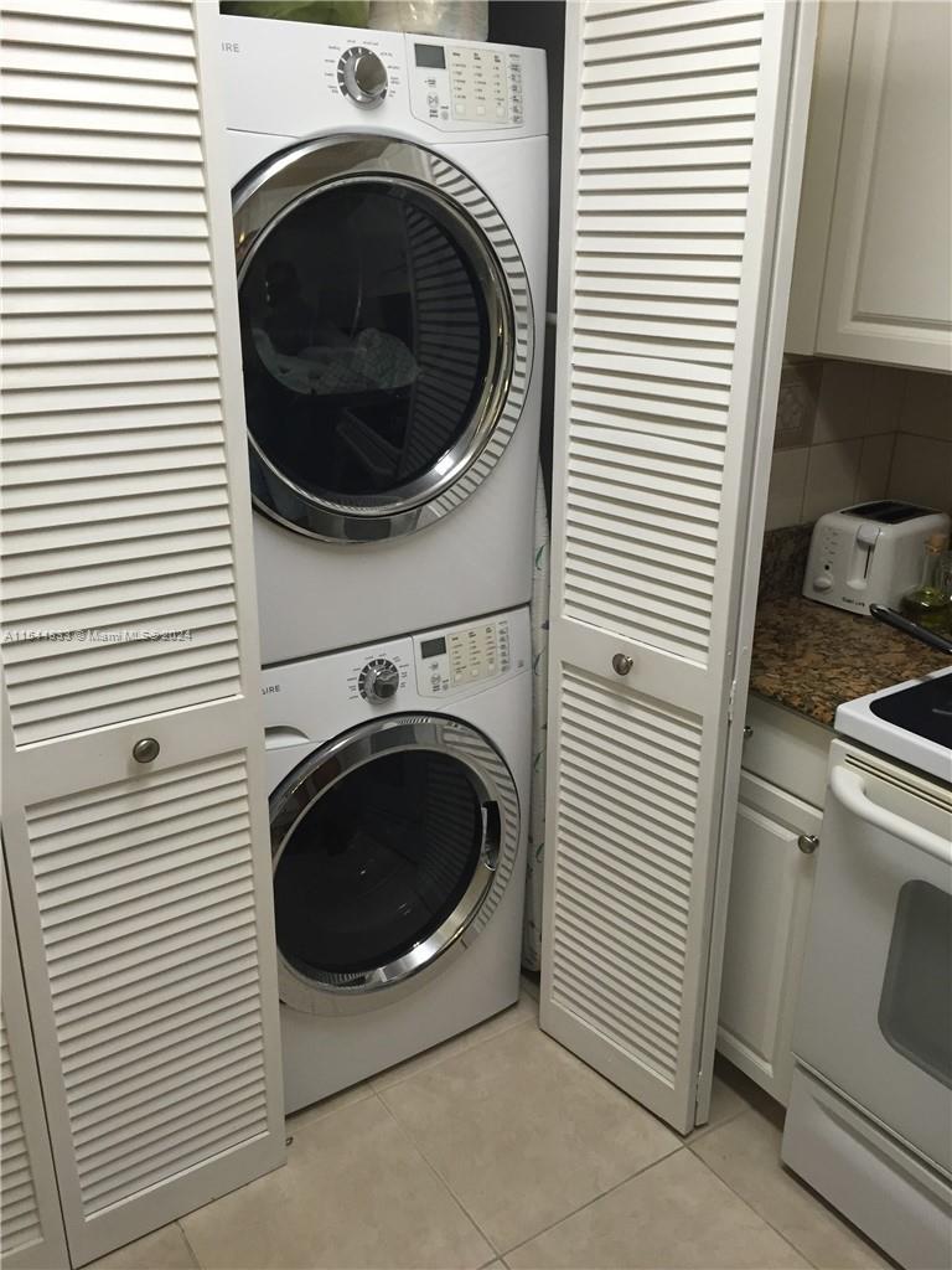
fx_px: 1063
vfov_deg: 61.7
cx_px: 476
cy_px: 635
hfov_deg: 48.2
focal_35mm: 29
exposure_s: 1/30
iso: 40
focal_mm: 4.15
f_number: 2.2
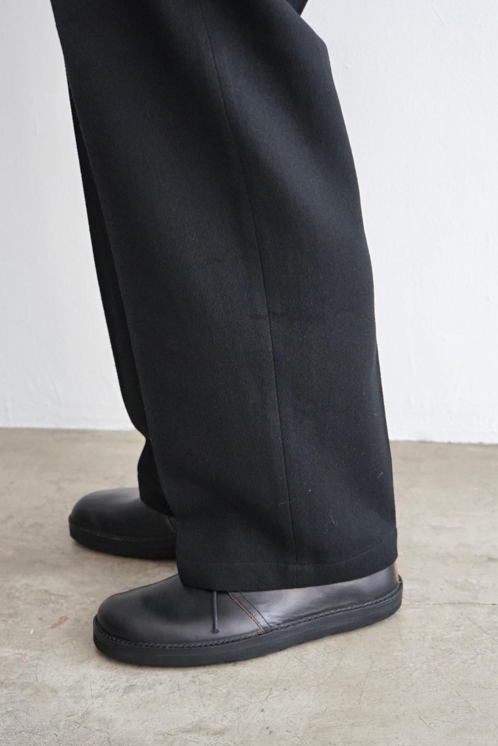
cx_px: 249
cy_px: 373
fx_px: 1183
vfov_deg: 35.1
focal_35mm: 57
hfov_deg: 23.8
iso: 2000
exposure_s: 1/160
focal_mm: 57
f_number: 5
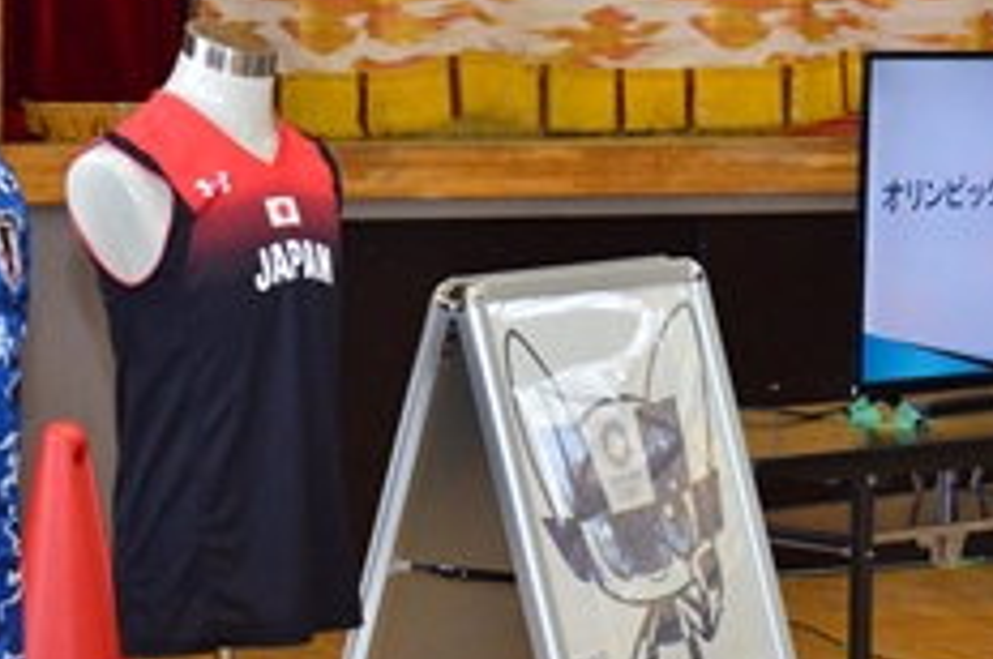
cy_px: 263
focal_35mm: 142
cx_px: 548
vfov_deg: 9.6
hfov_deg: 14.5
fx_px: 3911
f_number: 5.6
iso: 3200
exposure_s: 1/250
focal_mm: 44
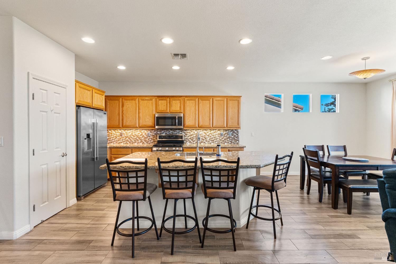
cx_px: 198
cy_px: 132
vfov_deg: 73.7
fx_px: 176
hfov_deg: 96.8
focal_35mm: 16
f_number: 8
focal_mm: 16
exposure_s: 1/25
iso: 2500
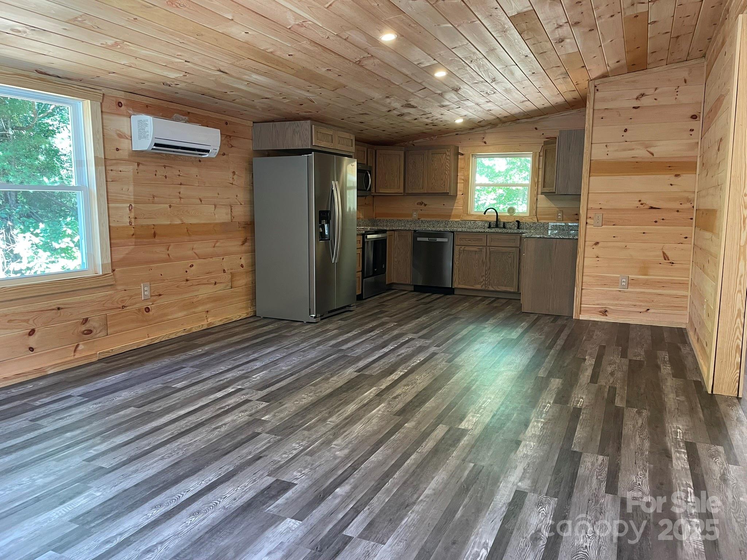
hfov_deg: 67.3
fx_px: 561
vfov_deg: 53.1
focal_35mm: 26
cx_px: 374
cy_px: 280
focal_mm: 4.2
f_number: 1.6
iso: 160
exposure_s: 1/60
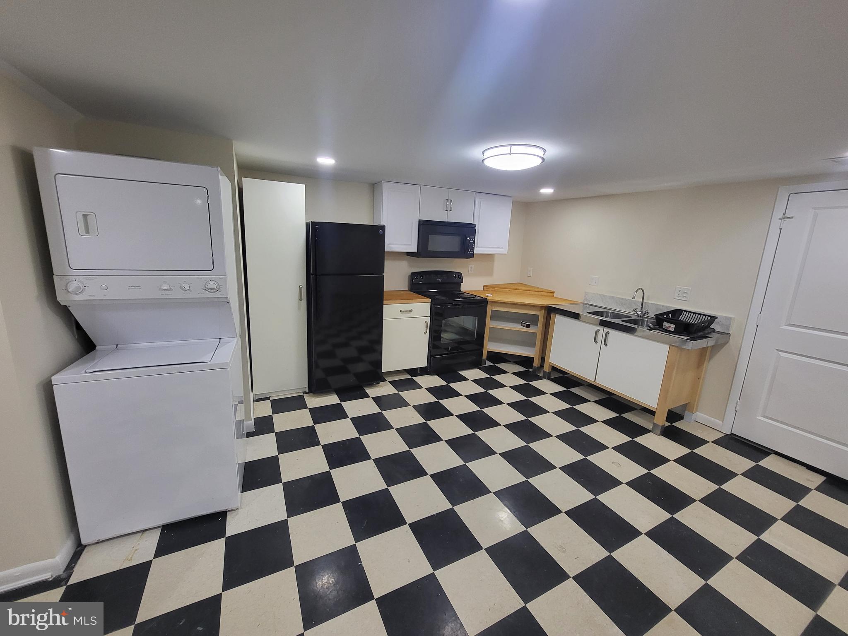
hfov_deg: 106.2
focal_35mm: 13
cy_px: 318
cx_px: 424
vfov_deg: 89.9
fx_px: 318
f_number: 2.2
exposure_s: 1/60
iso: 200
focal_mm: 1.74
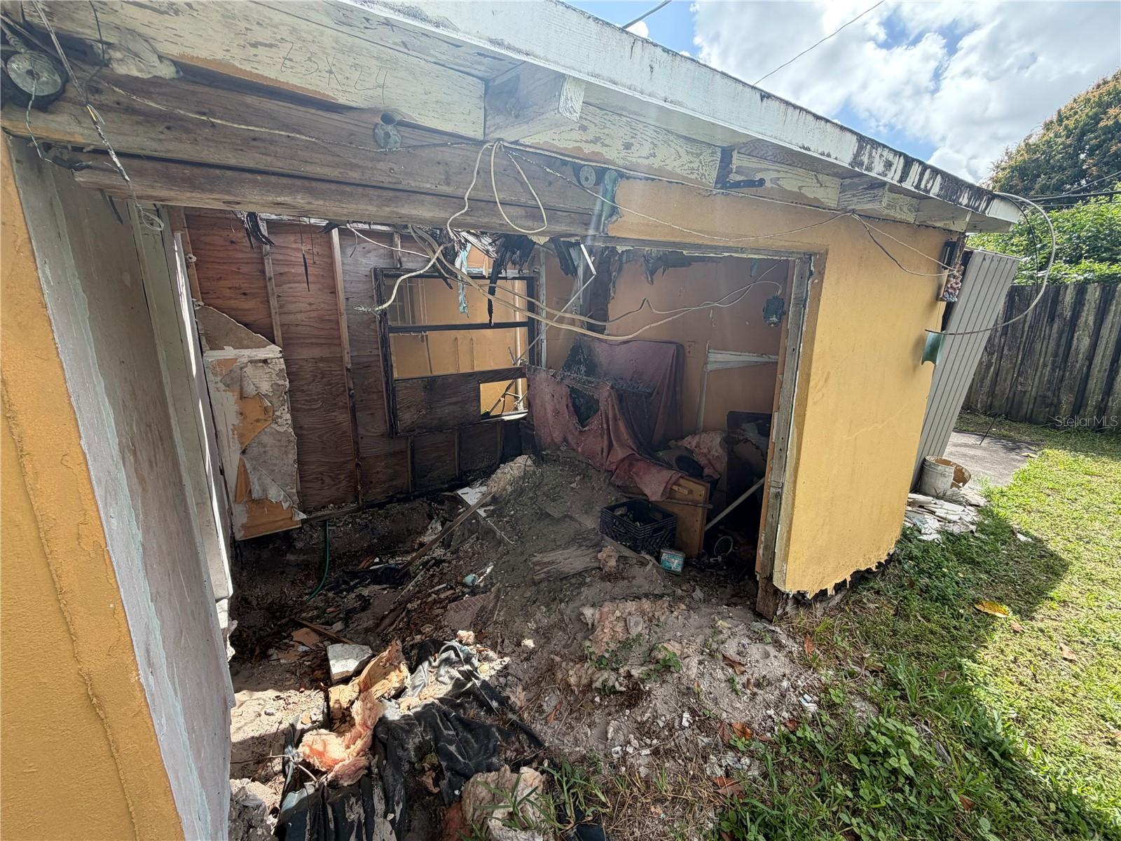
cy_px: 420
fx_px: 453
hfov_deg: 102.1
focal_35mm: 14
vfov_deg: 85.7
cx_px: 560
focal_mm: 2.22
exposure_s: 1/502
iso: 50
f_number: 2.2
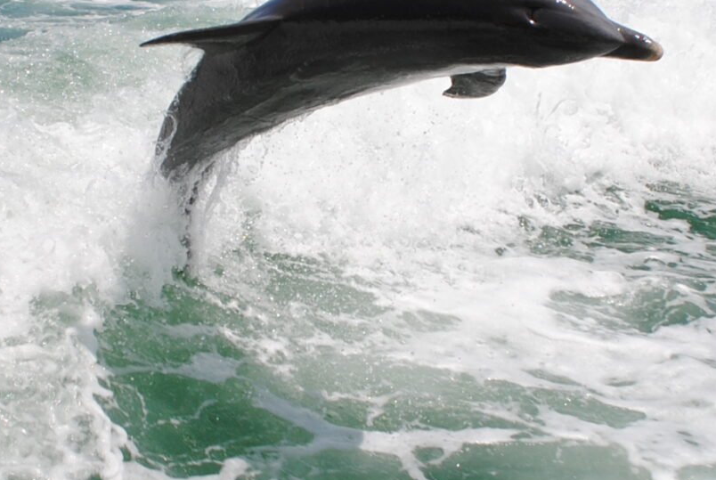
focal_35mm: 86
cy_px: 231
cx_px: 334
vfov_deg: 15.9
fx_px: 1713
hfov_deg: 23.6
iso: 100
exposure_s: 1/400
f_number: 10
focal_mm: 18
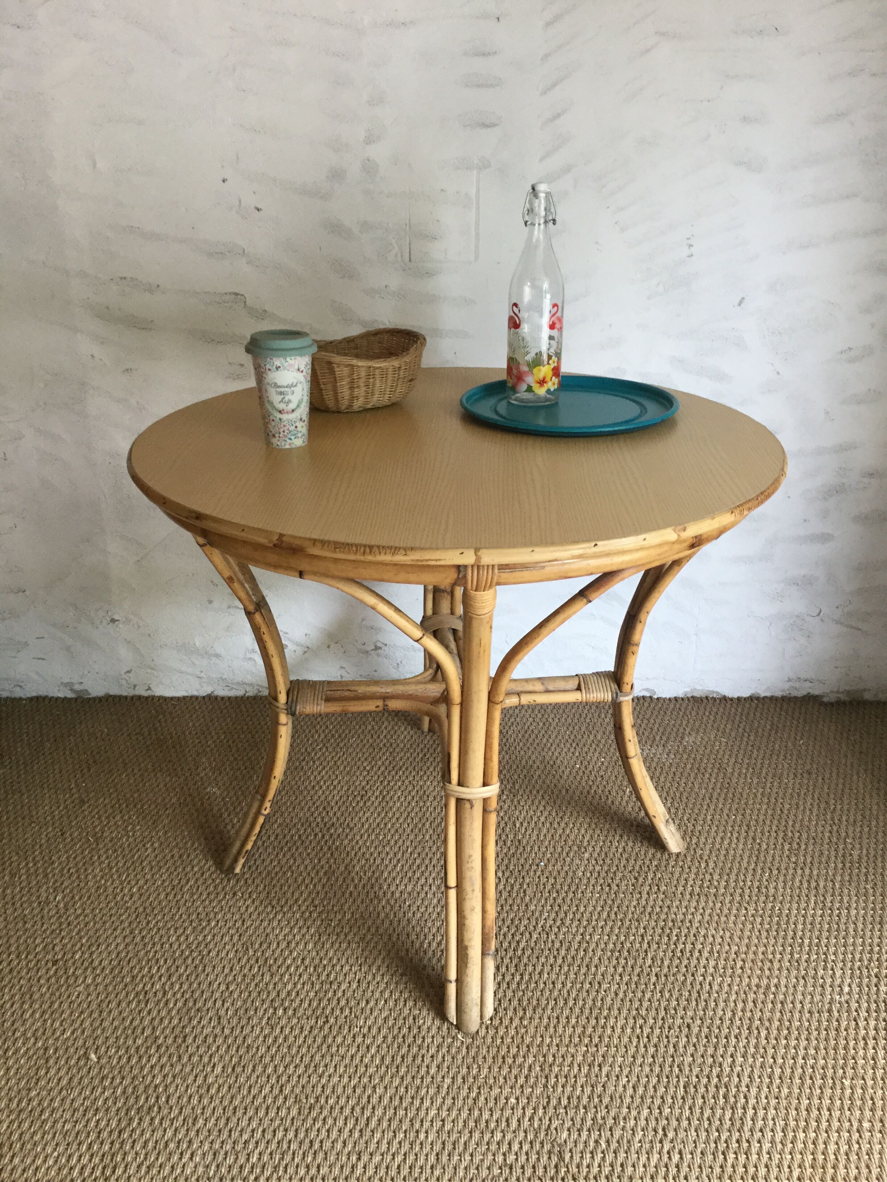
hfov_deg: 45.4
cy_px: 591
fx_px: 1059
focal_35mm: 31
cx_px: 444
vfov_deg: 58.4
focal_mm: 3.3
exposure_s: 1/33
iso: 100
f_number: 2.4
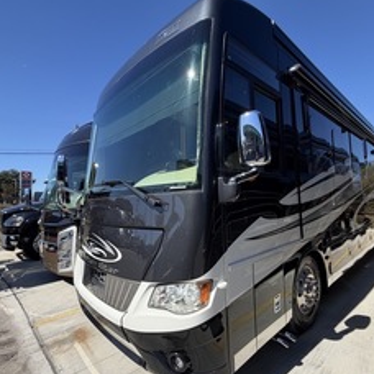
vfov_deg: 77.7
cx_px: 195
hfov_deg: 77.6
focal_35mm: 19
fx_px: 232
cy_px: 193
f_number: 2.2
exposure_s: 1/770
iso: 32
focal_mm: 2.22
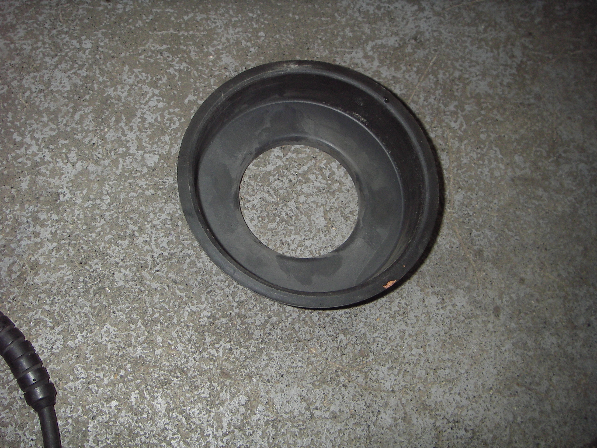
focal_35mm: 38
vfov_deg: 37.7
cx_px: 298
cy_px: 224
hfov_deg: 49.0
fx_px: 655
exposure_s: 1/30
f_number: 3.3
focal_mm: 6.3
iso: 100
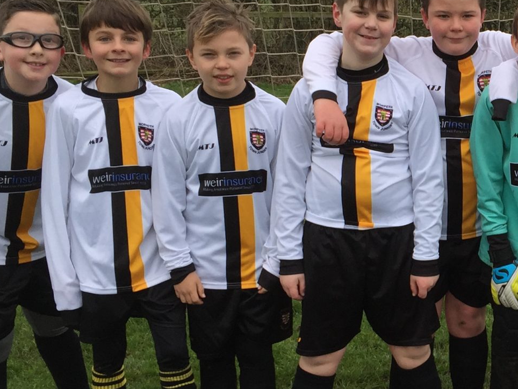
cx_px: 587
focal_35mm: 77
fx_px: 1152
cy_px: 225
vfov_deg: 19.1
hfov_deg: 23.6
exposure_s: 1/180
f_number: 2.2
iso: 32
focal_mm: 4.15
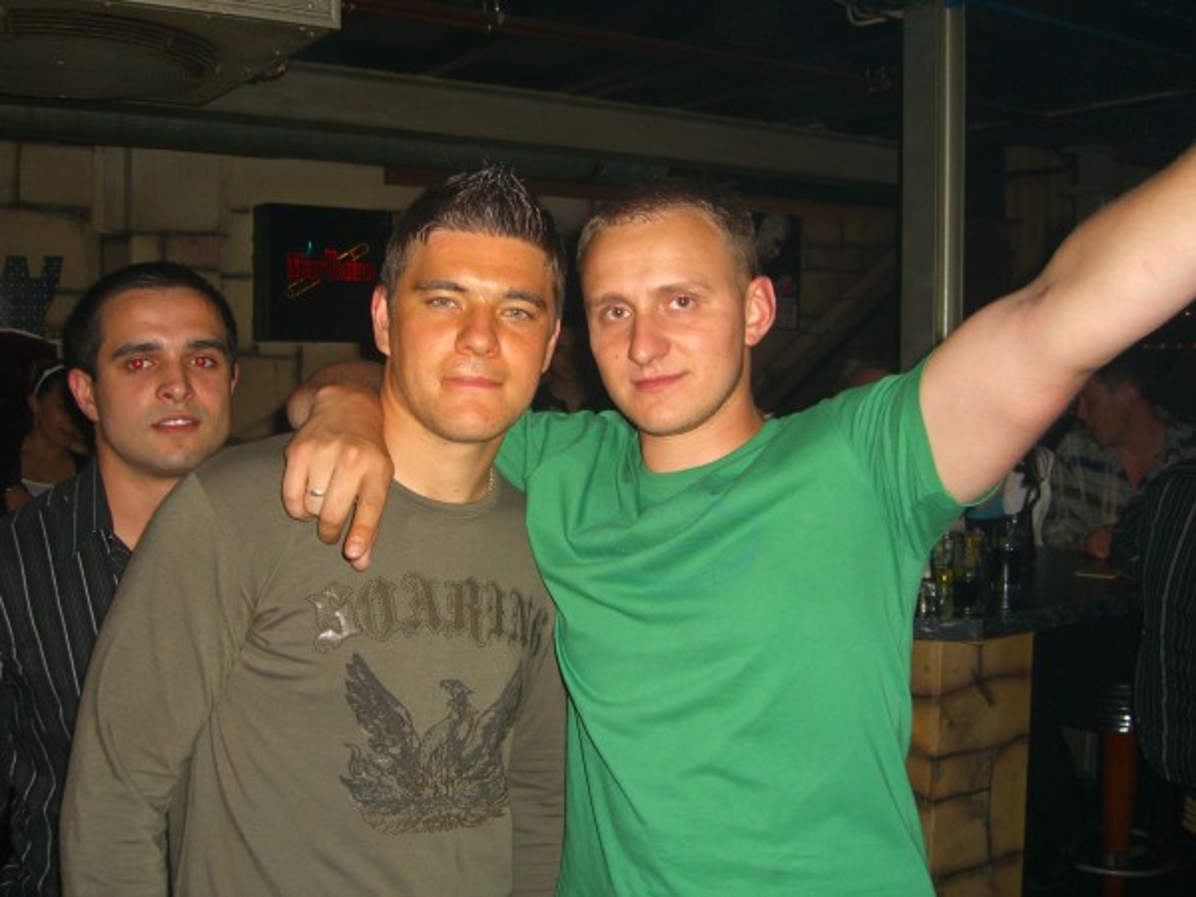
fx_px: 1313
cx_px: 598
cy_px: 448
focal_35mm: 38
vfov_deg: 37.7
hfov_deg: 49.0
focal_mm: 7.9
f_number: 2.8
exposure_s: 1/60
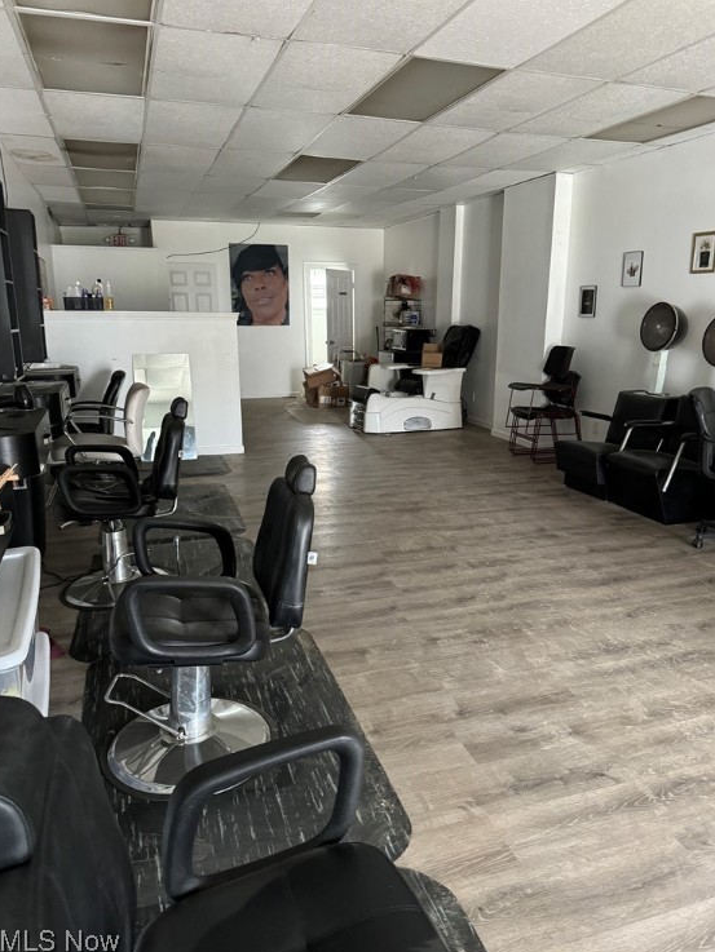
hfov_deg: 54.9
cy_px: 474
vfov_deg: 69.4
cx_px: 365
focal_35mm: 25
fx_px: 688
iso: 800
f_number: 1.78
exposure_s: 1/60
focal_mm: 6.76
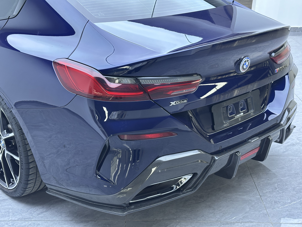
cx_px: 151
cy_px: 114
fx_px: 419
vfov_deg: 30.3
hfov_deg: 39.7
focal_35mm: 48
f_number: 1.78
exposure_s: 1/100
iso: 125
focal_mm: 6.86
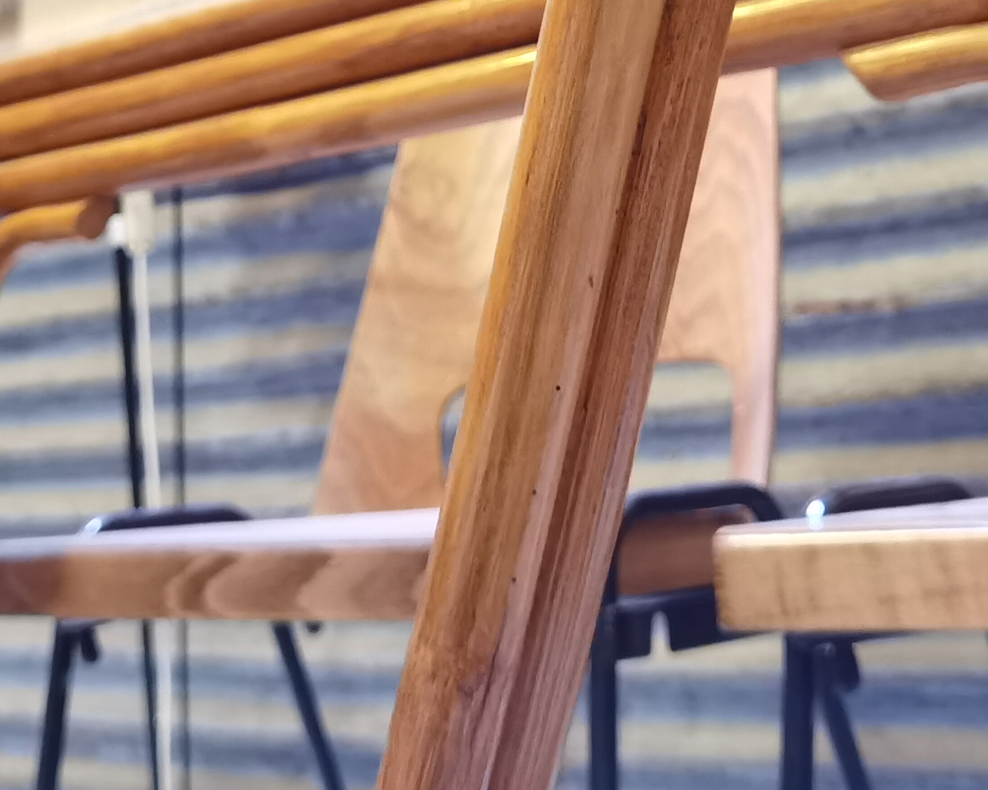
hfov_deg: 26.1
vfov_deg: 20.6
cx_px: 465
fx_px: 2135
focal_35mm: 73
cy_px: 114
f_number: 1.9
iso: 640
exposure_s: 1/25
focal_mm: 6.71
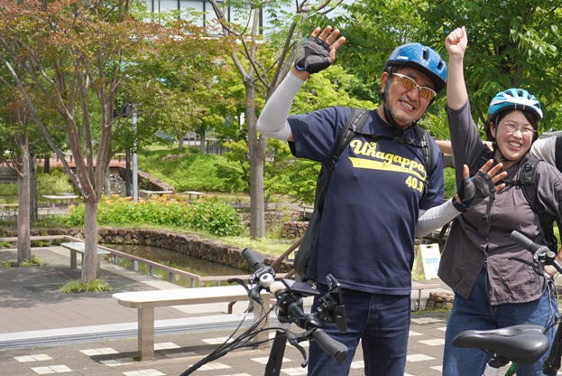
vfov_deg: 17.5
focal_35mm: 78
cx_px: 533
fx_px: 1218
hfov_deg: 25.0
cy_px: 222
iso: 100
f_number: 5
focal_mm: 27
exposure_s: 1/400
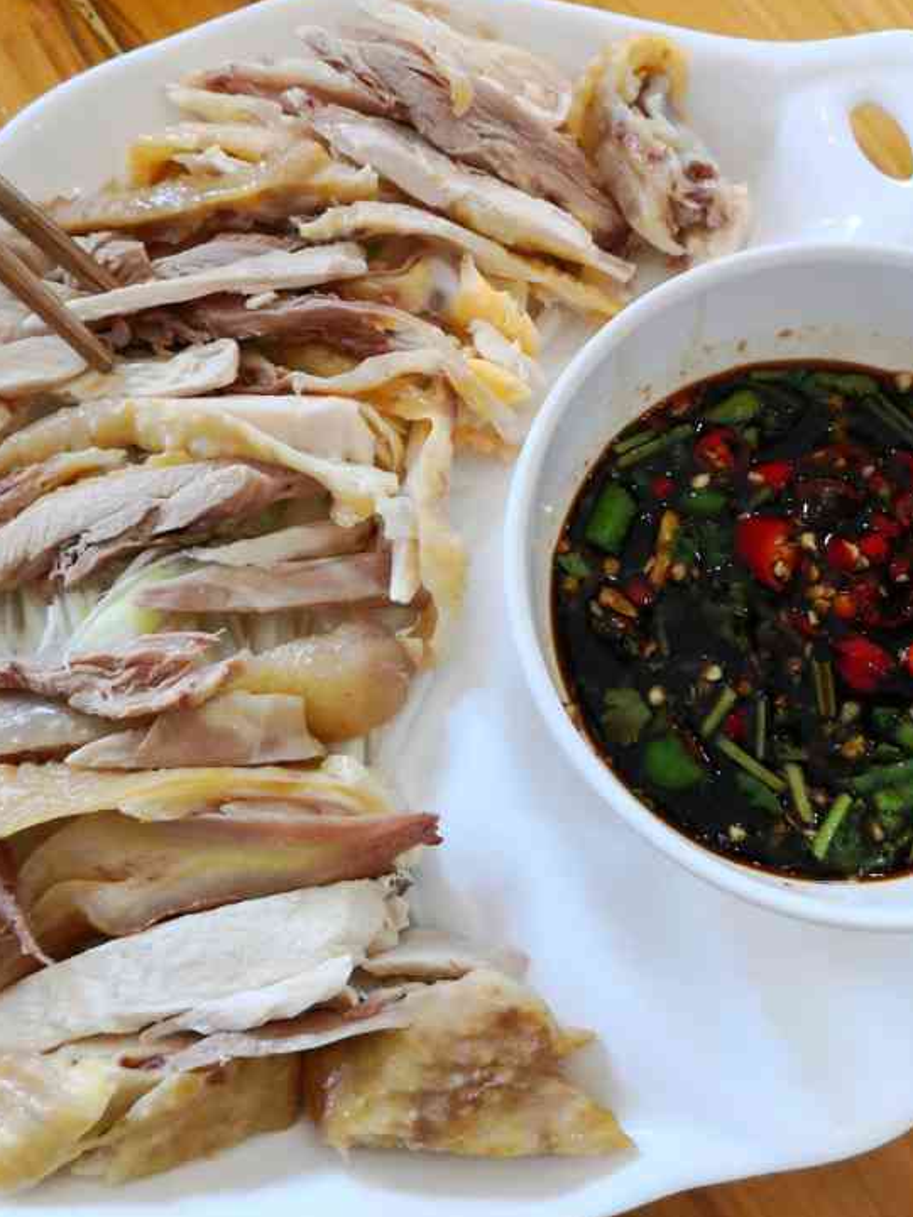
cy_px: 611
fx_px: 1231
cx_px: 446
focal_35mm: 35
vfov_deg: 52.6
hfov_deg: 40.7
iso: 250
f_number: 1.6
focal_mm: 3.95
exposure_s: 1/120
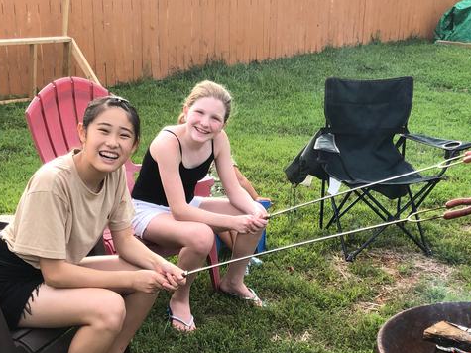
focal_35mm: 55
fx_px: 748
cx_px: 233
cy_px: 217
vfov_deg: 26.5
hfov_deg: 34.9
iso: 20
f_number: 1.8
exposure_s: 1/209
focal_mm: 3.99
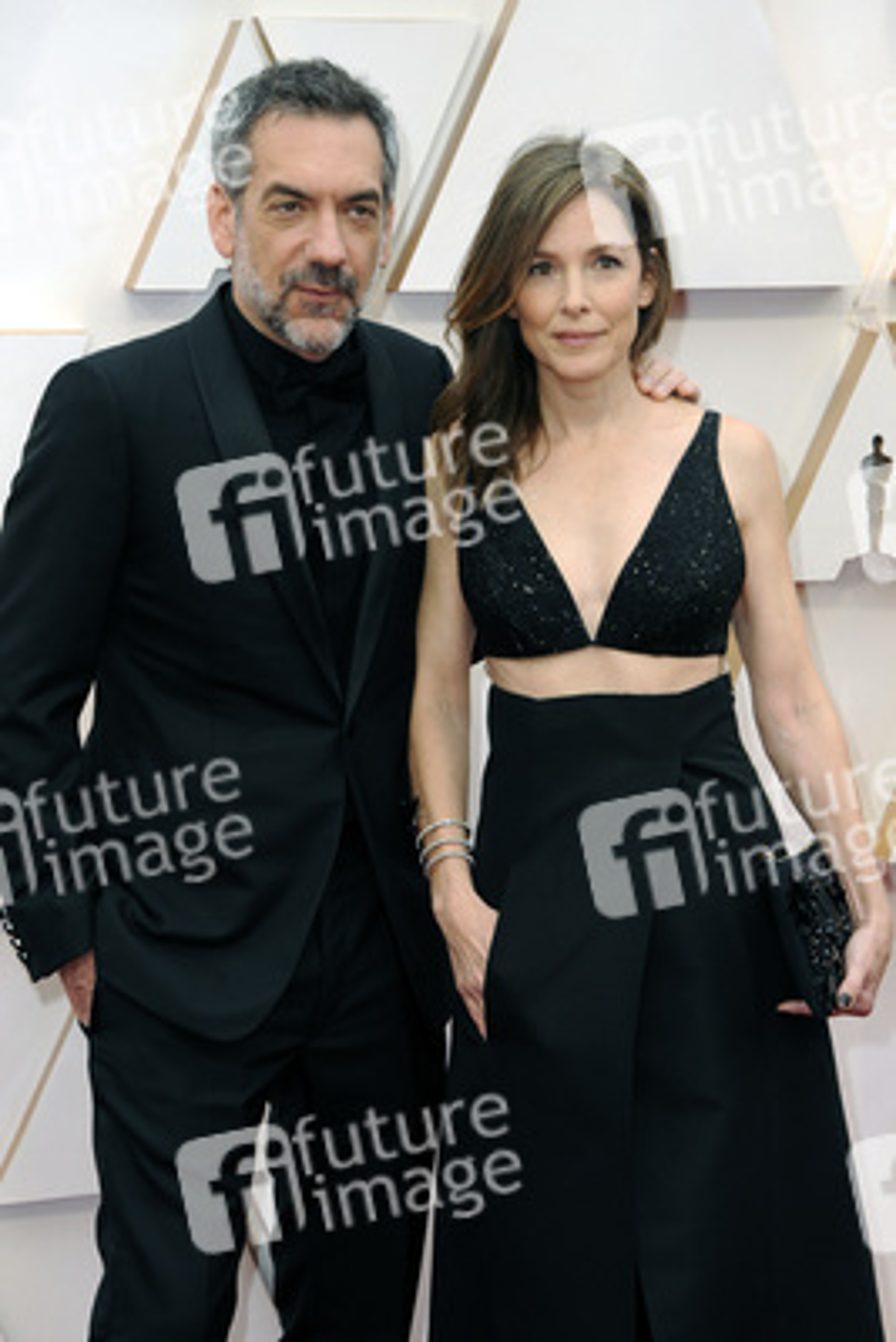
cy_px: 671
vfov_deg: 22.1
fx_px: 3431
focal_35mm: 92
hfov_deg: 14.9
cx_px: 448
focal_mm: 92
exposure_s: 1/200
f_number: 7.1
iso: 800
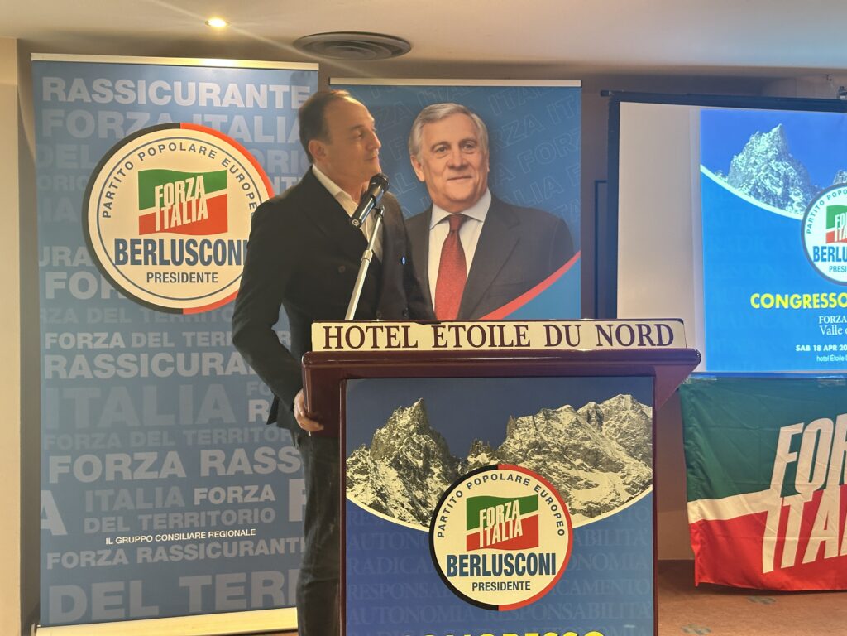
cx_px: 424
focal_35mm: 48
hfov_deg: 39.7
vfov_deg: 30.3
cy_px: 318
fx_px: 1174
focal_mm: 6.86
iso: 200
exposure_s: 1/33
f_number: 1.78
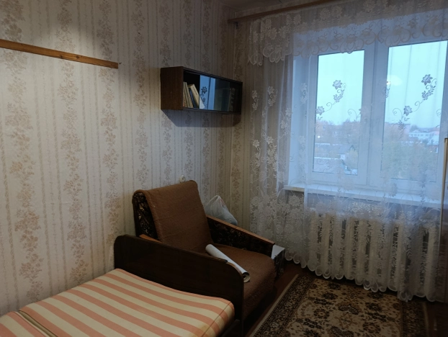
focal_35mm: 23
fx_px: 298
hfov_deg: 73.9
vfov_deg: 59.0
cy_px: 168
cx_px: 224
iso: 1153
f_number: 1.65
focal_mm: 6.11
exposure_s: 1/50
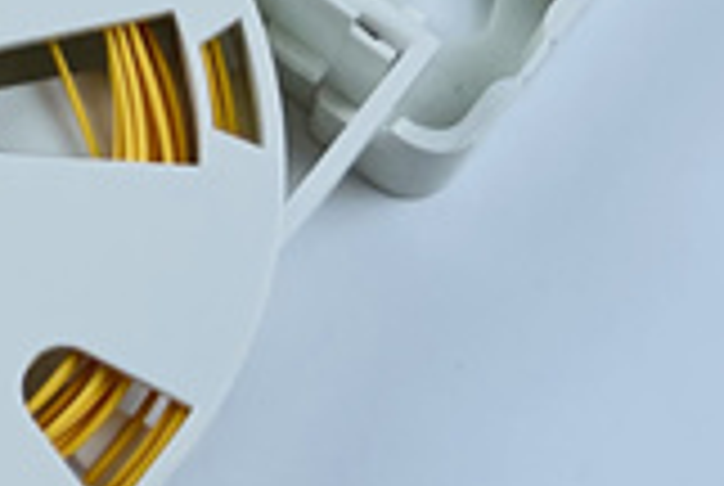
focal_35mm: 134
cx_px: -594
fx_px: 2700
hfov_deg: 13.6
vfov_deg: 9.5
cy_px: -549
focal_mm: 4.2
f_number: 1.6
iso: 32
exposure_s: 1/282
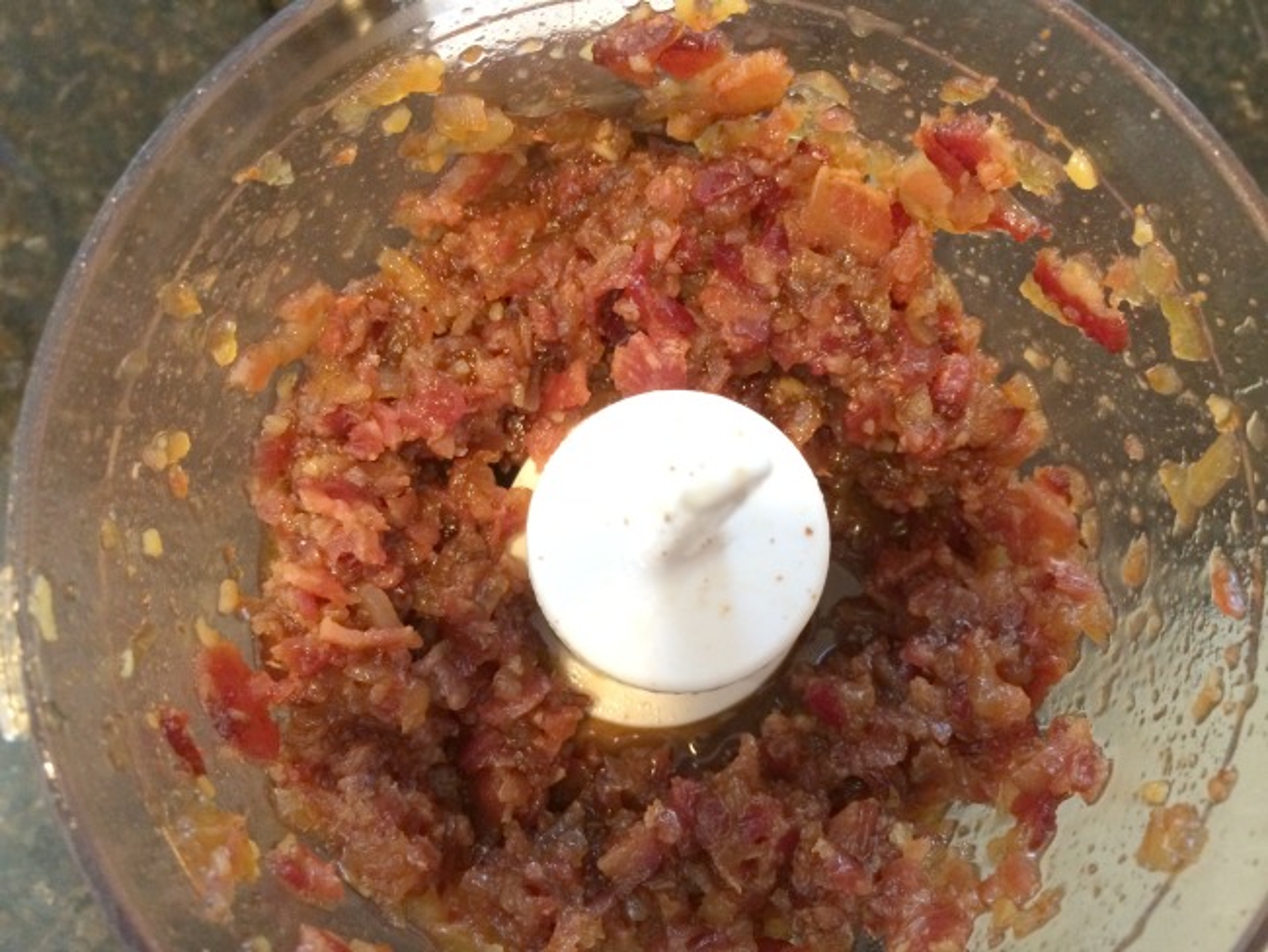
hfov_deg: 59.9
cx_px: 634
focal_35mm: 30
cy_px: 476
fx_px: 1099
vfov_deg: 46.8
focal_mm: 4.12
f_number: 2.2
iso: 320
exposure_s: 1/30
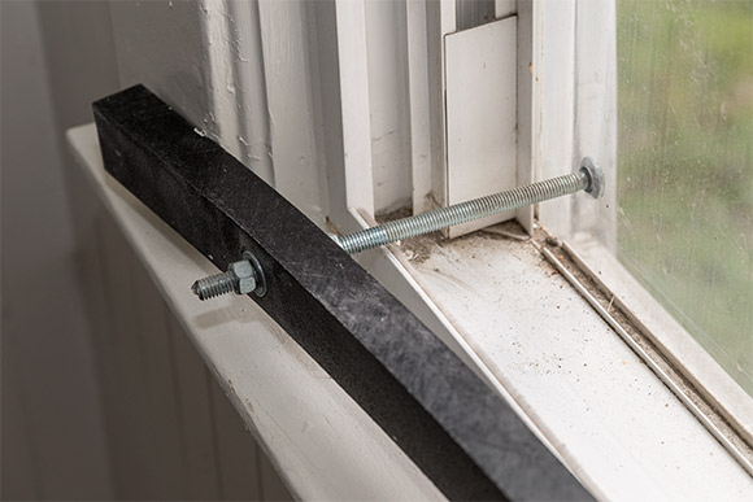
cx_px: 376
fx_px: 1464
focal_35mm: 70
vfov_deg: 19.5
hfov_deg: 28.8
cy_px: 251
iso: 200
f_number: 5.6
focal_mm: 70
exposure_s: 1/60
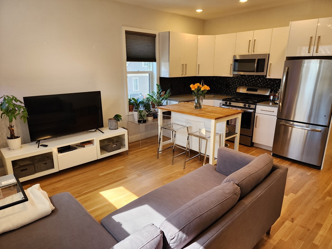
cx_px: 166
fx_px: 221
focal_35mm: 23
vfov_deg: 58.9
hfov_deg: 73.9
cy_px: 124
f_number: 1.8
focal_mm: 6.4
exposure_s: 1/120
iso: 100
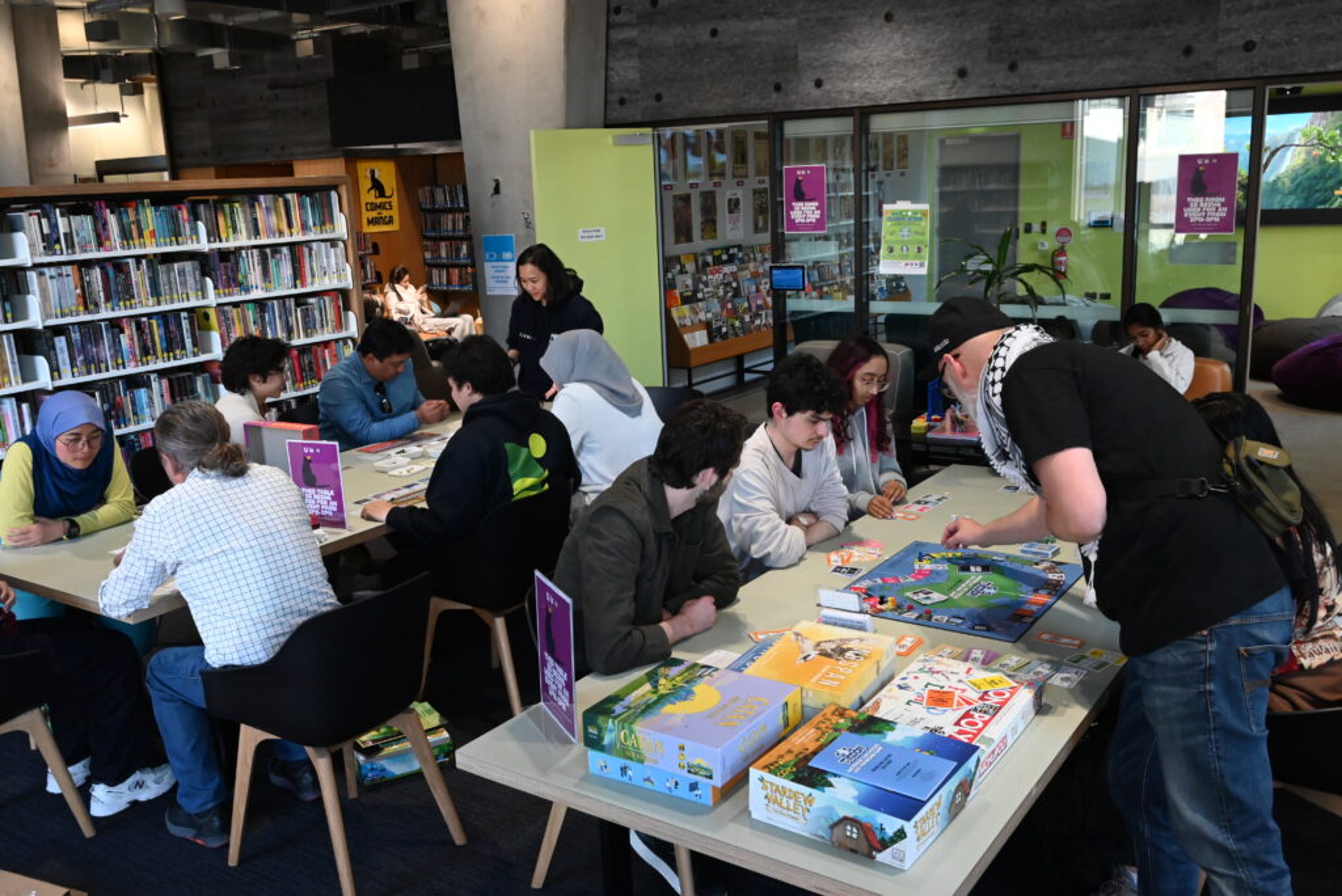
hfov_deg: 58.7
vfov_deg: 41.2
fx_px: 1194
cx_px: 671
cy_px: 448
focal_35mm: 32
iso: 6400
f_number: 11
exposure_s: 1/100
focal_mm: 32
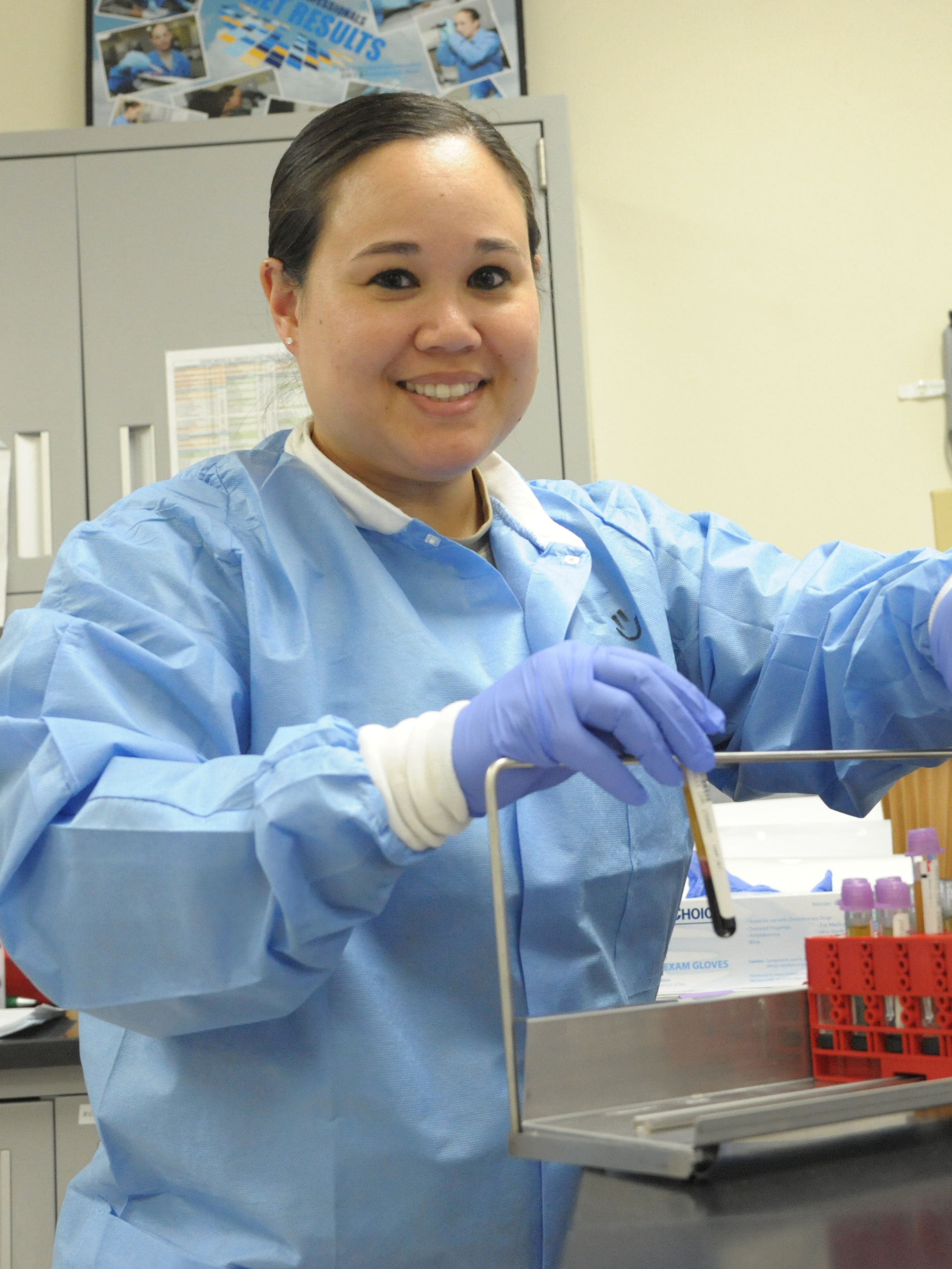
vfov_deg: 37.5
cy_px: 632
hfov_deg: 28.5
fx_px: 1870
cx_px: 577
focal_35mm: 51
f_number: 5
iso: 4000
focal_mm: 35
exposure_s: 1/80
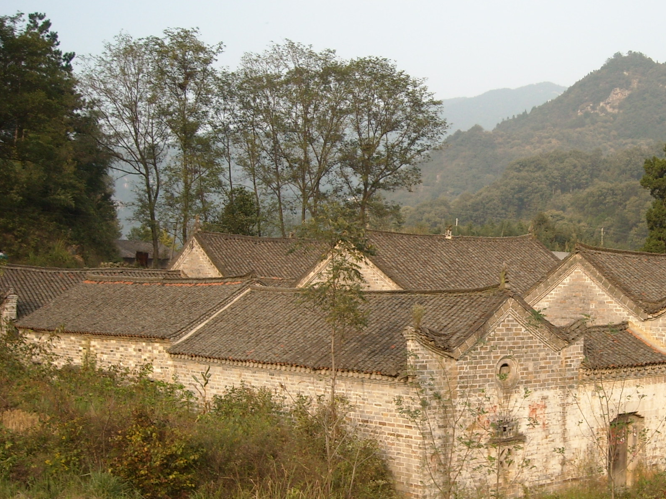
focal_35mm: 57
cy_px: 309
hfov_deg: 33.0
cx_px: 517
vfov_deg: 25.6
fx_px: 1097
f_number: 2.8
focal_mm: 5.7
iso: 64
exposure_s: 1/369
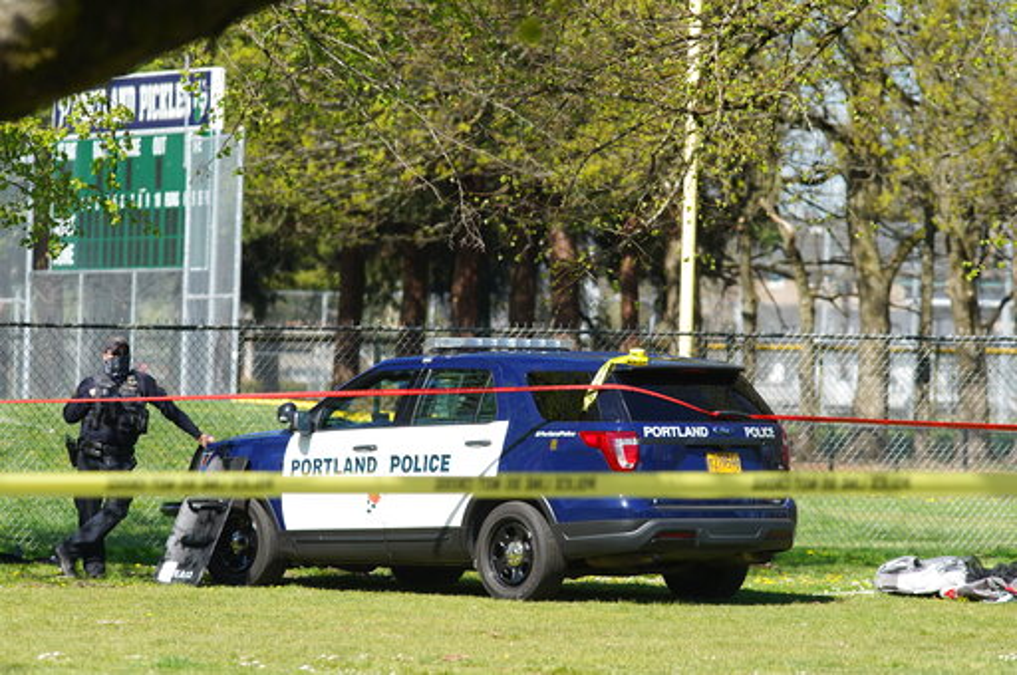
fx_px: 8464
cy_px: 338
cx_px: 508
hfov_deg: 6.9
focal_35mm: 300
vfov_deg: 4.6
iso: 500
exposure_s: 1/1250
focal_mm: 300
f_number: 6.3
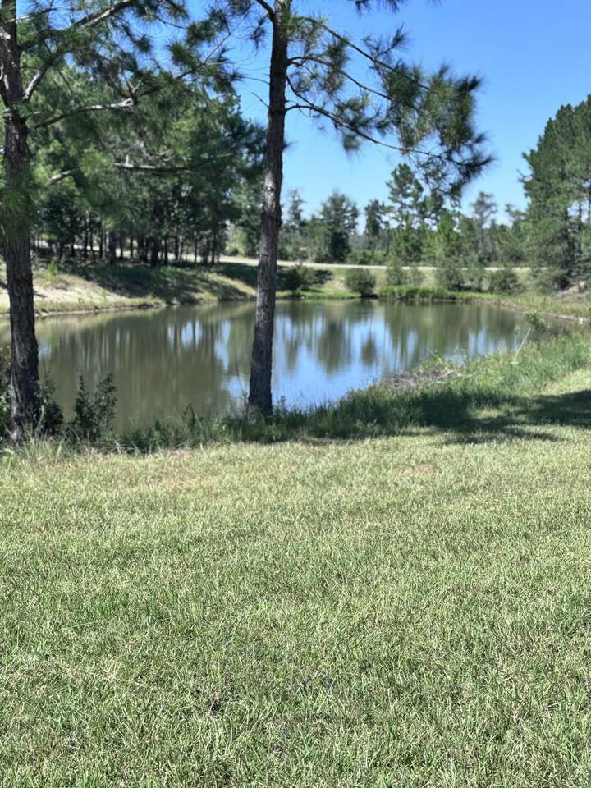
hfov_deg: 30.3
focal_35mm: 48
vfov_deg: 39.7
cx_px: 296
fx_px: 1093
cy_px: 394
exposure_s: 1/2415
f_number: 1.78
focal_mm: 6.76
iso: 64
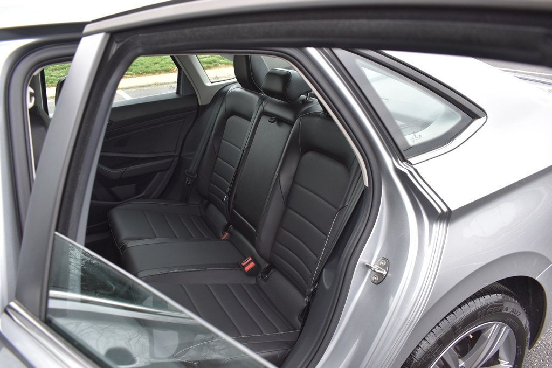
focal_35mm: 27
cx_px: 276
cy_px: 184
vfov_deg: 47.9
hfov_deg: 67.4
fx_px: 414
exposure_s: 1/250
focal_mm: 18
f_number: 5.6
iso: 360
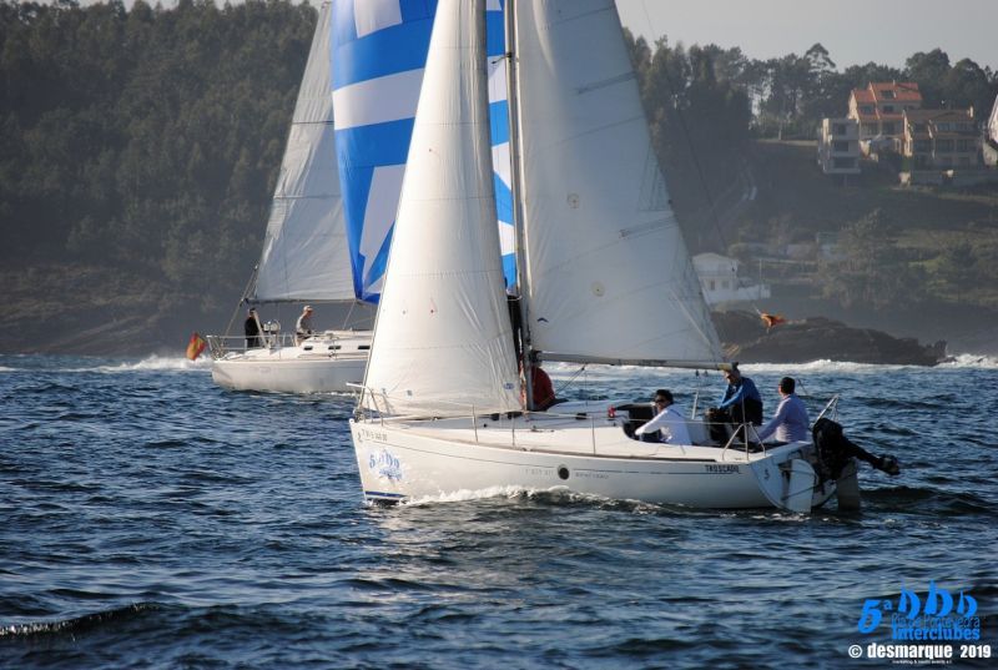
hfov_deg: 7.6
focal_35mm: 270
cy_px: 335
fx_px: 7500
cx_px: 499
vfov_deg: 5.1
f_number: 5.6
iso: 200
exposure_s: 1/1000
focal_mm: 180
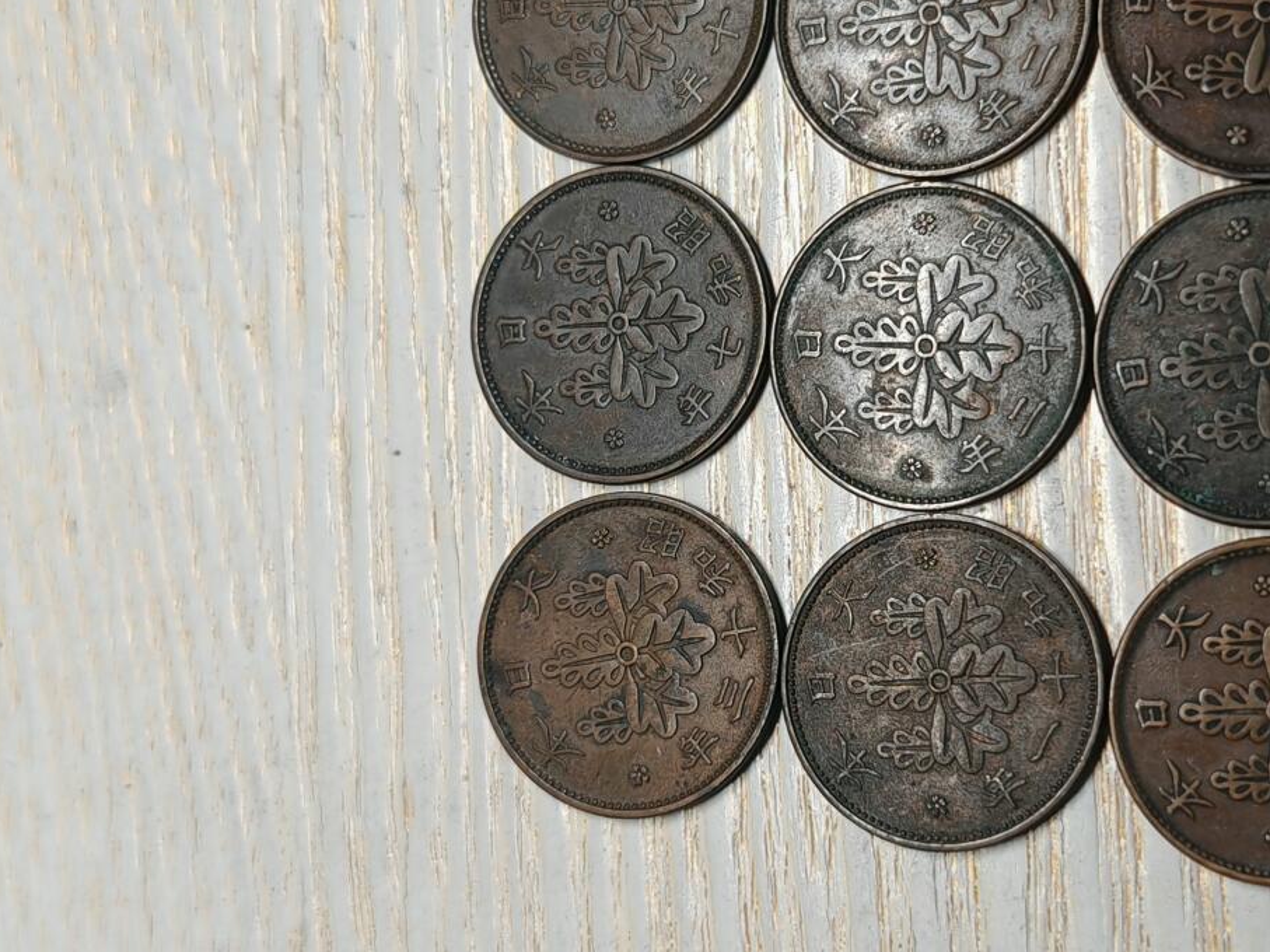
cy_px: 433
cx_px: 863
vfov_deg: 20.7
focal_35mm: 71
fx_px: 2605
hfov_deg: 27.2
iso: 250
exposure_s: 1/470
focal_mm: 7.62
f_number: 1.6
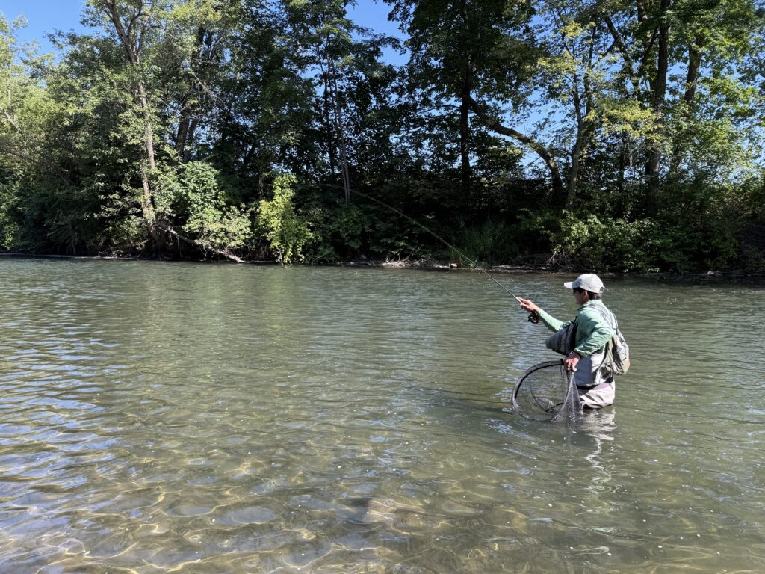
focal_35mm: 24
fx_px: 530
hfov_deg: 71.6
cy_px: 287
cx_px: 382
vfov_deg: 56.8
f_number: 1.78
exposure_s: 1/955
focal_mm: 6.76
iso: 80
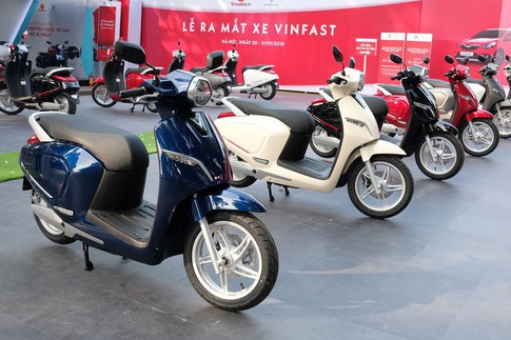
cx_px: 276
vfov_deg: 34.2
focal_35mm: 39
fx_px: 553
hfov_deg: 49.5
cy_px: 164
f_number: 9
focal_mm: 23
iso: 1000
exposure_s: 1/125
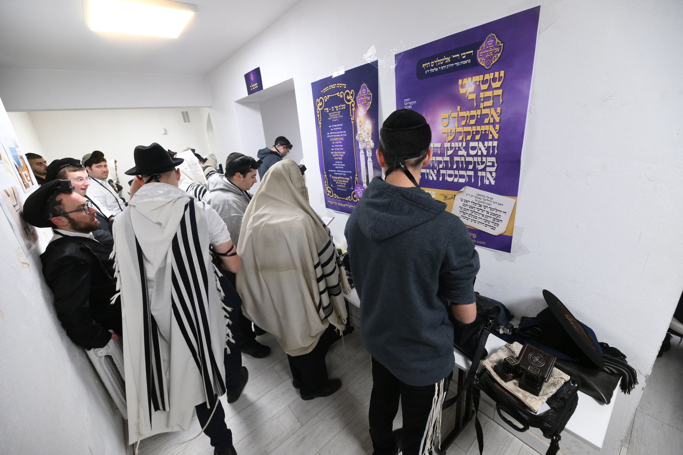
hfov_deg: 104.3
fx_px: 266
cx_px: 342
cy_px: 228
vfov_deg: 81.2
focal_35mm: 14
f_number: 5
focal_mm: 14
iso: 3200
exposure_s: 1/160
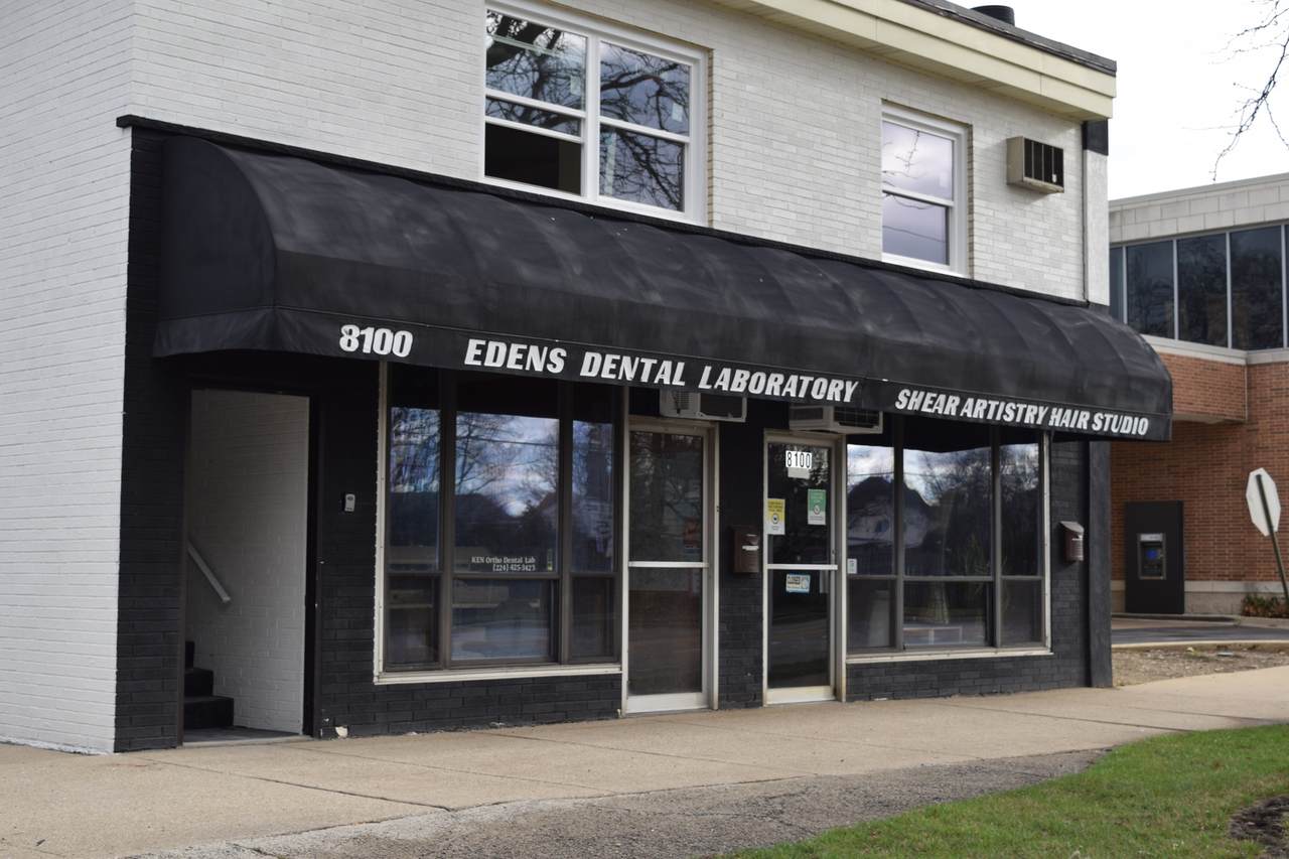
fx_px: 1879
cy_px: 430
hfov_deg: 37.9
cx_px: 644
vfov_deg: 25.7
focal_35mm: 52
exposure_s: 1/200
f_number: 6.3
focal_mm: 35
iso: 100
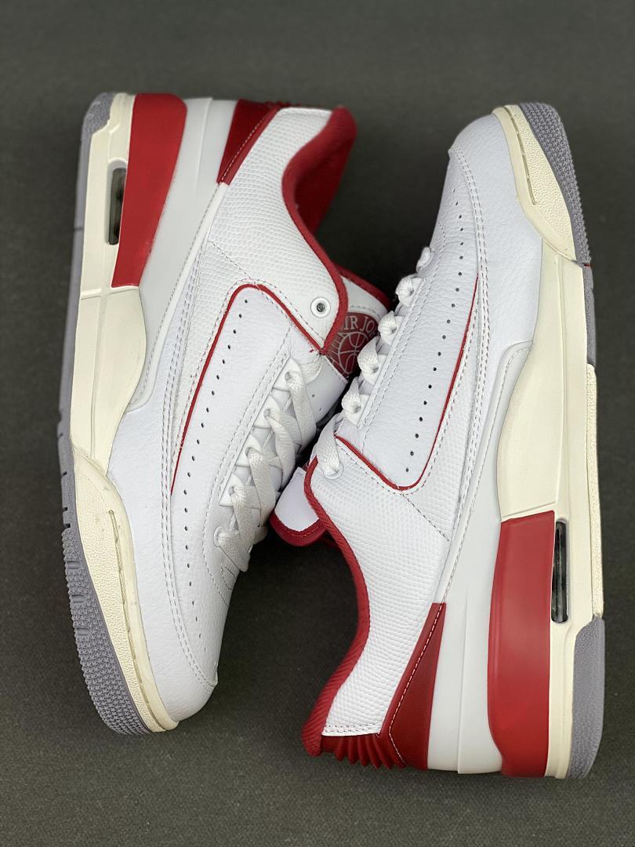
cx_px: 318
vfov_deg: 36.8
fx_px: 1272
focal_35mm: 52
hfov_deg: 28.0
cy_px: 424
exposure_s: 1/100
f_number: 2
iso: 20
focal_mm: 6
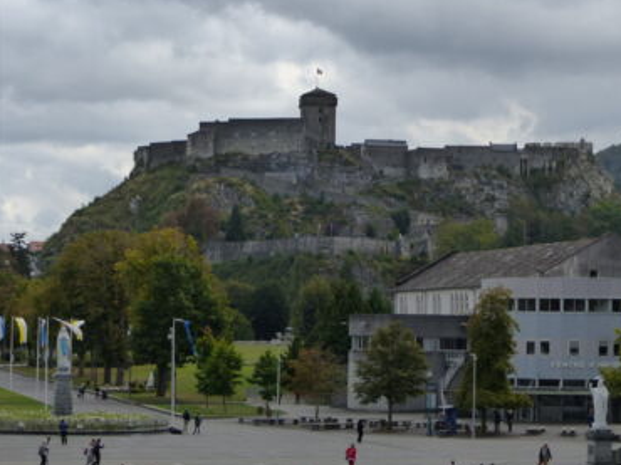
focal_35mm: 105
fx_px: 1882
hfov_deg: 18.7
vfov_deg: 14.1
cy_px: 230
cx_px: 332
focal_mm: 17.4
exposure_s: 1/2000
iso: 200
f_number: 2.8
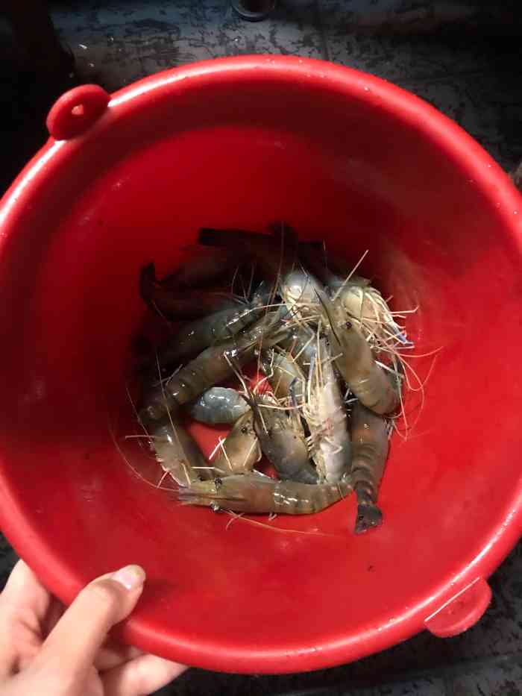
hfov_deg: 49.8
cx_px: 261
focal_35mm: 28
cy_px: 348
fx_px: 563
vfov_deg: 63.4
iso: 100
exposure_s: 1/4
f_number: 1.8
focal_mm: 3.99
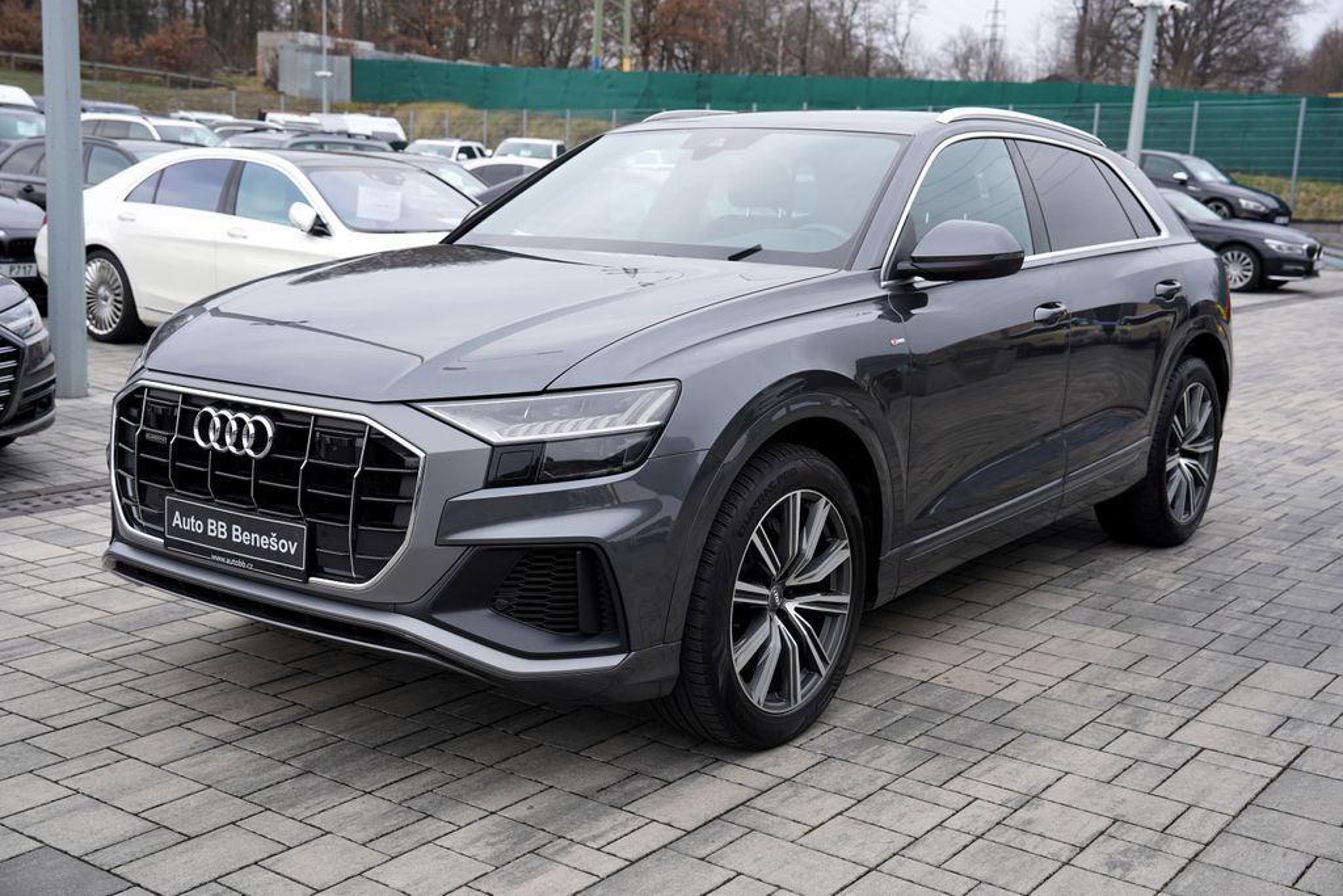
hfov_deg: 46.4
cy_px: 448
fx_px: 1567
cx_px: 672
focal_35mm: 42
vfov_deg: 31.9
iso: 100
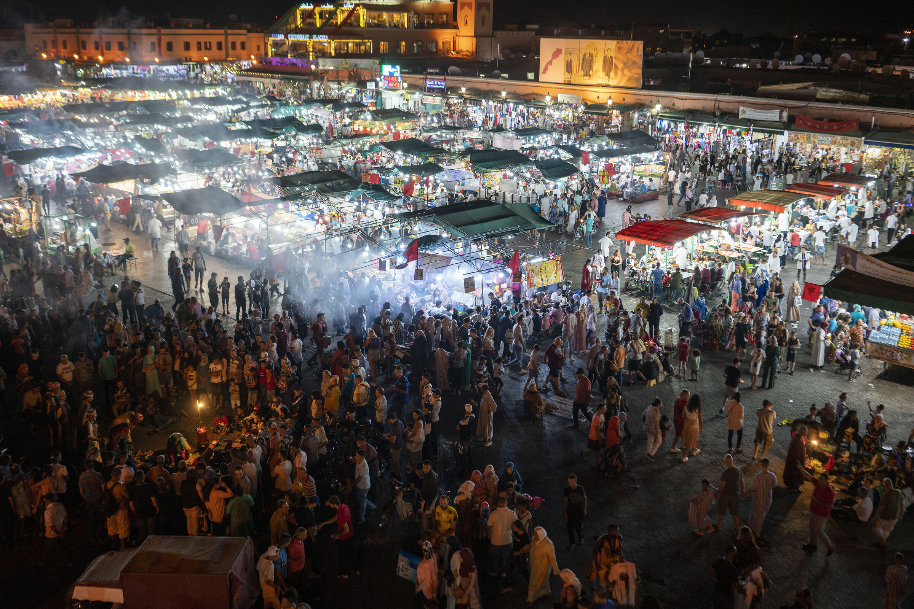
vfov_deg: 37.9
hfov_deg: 54.4
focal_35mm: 35
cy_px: 304
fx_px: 889
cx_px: 457
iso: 800
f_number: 2.8
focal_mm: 35
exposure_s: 1/60
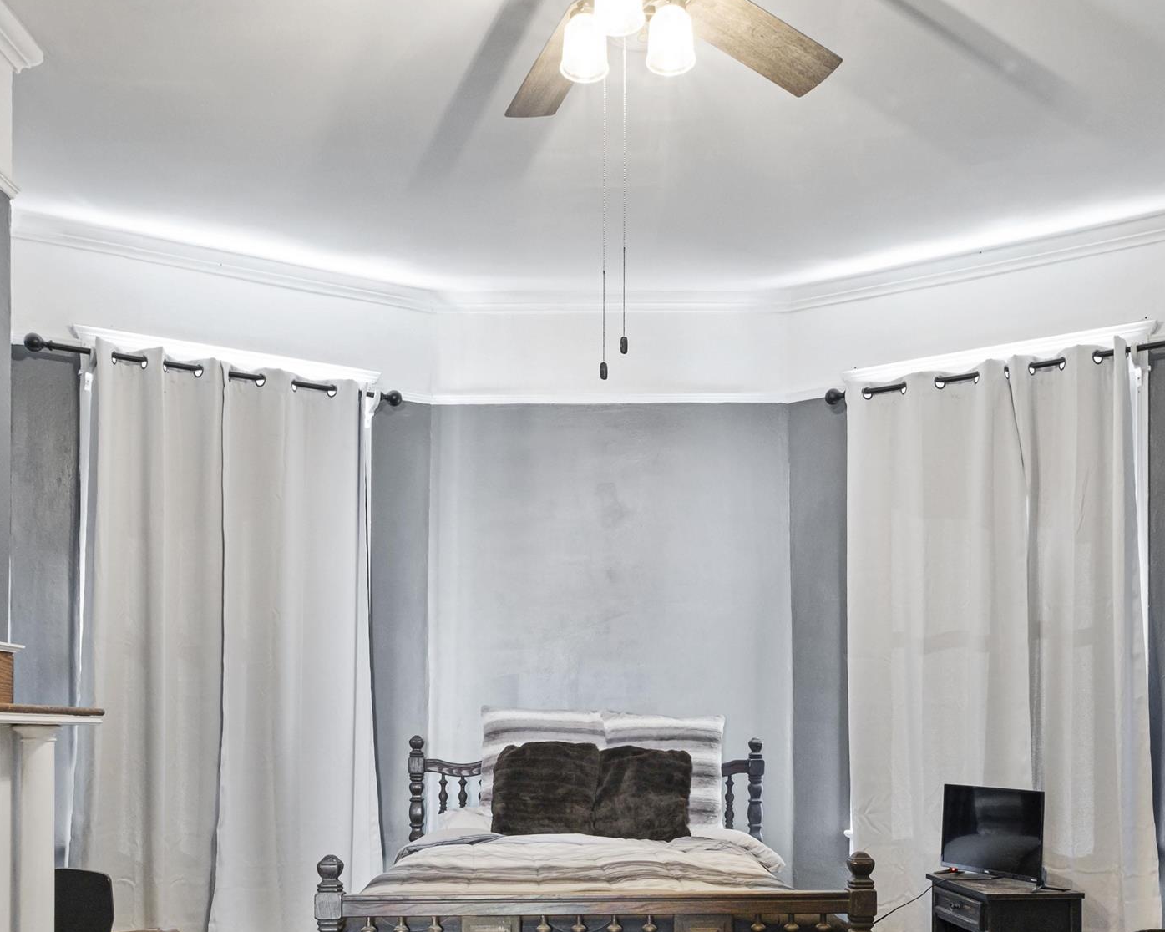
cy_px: 754
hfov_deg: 57.2
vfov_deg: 44.7
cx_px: 597
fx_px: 1069
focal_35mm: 31
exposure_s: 1/2
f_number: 8
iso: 1250
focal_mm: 10
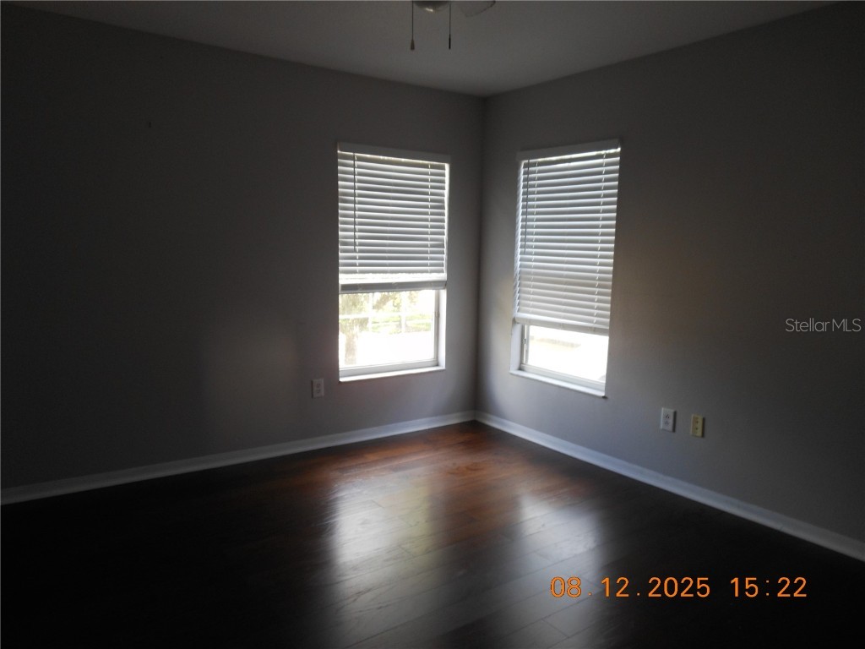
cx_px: 432
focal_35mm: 25
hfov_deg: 69.4
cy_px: 324
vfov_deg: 54.9
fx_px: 625
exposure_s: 1/40
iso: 80
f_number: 3.2
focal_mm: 4.5
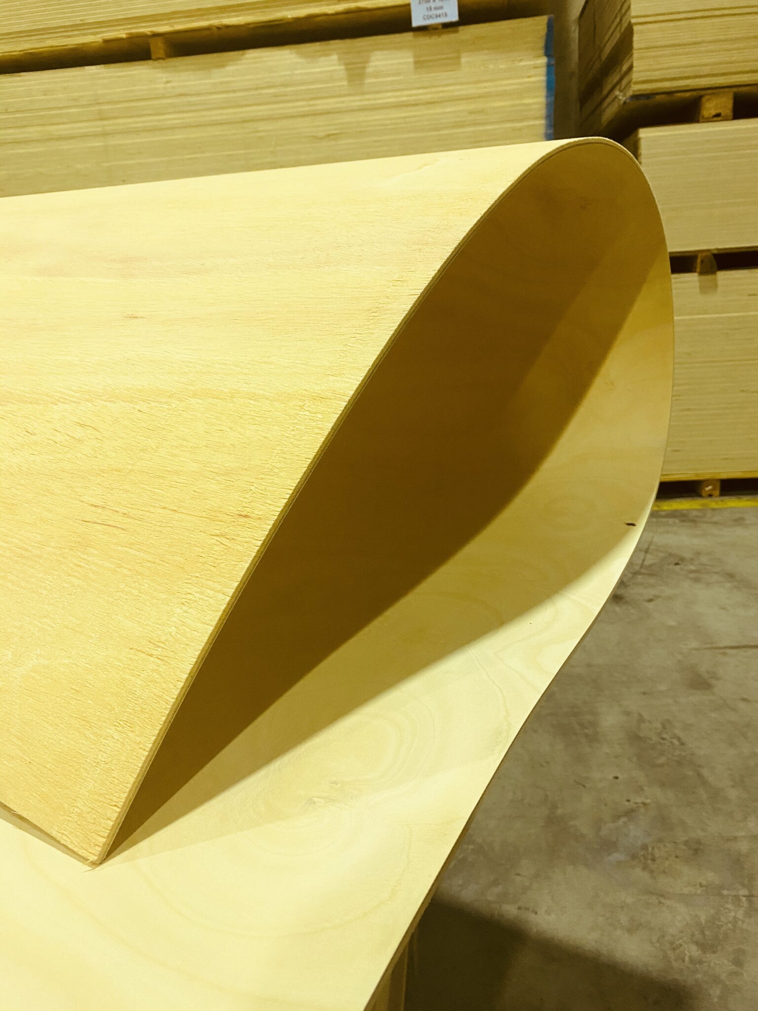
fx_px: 759
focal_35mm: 26
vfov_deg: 67.3
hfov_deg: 53.1
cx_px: 379
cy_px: 506
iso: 200
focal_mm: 4.25
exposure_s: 1/50
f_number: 1.8
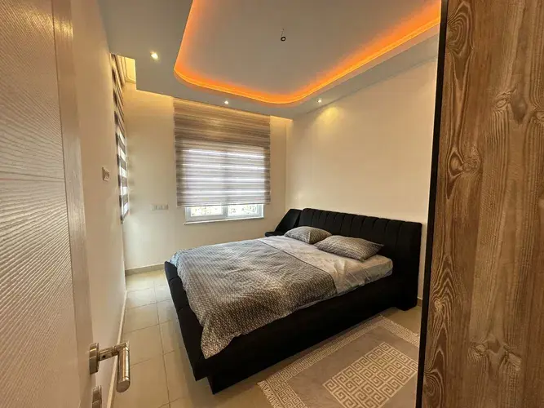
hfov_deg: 102.1
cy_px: 204
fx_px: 220
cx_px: 272
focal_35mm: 14
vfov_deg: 85.7
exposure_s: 1/99
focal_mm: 2.22
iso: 100
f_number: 2.2
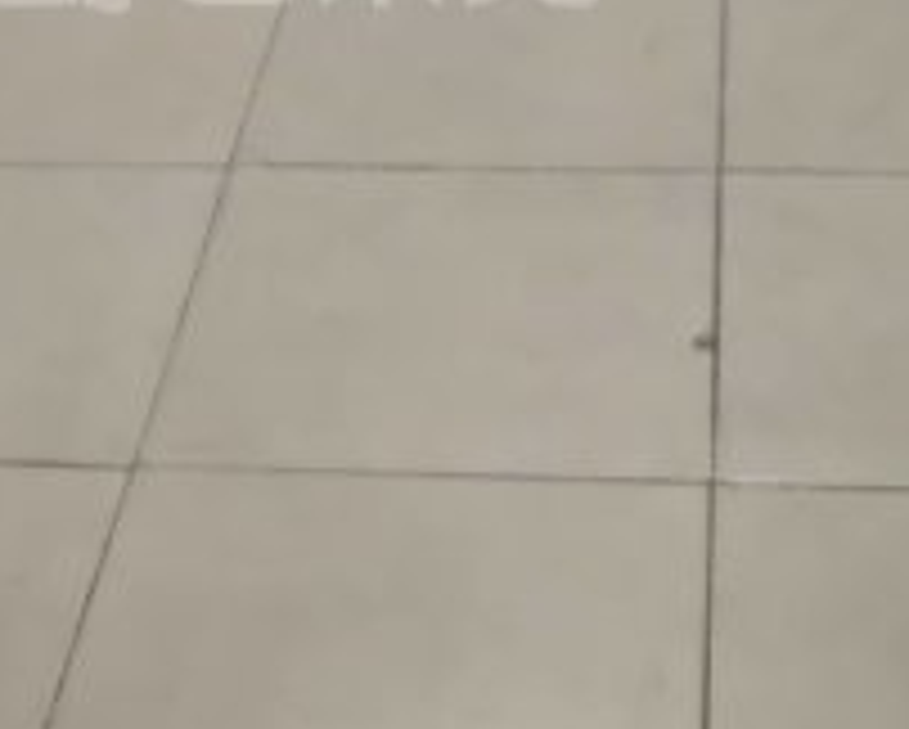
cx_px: 238
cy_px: -108
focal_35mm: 116
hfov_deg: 16.5
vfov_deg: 13.0
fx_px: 3124
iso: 439
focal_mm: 4.35
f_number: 1.79
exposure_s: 1/33
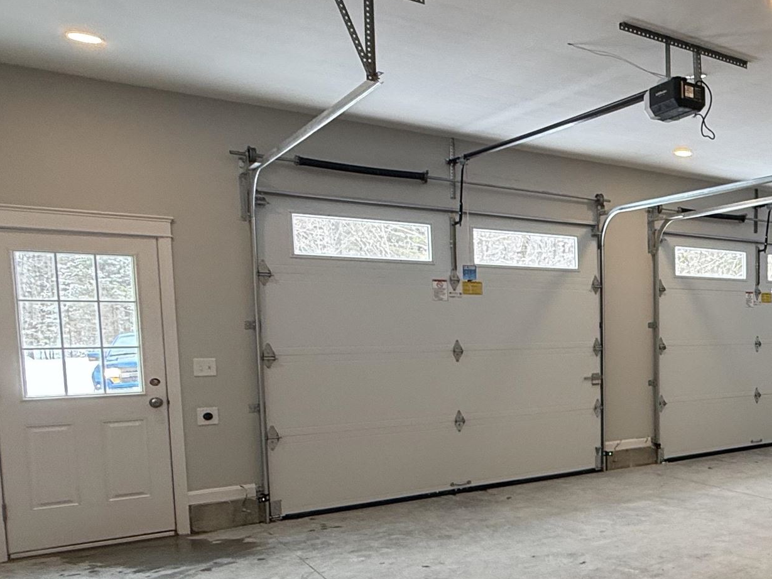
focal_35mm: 35
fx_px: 781
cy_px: 385
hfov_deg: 42.8
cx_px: 822
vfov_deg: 40.2
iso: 125
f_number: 2.2
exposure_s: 1/99
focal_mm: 2.22
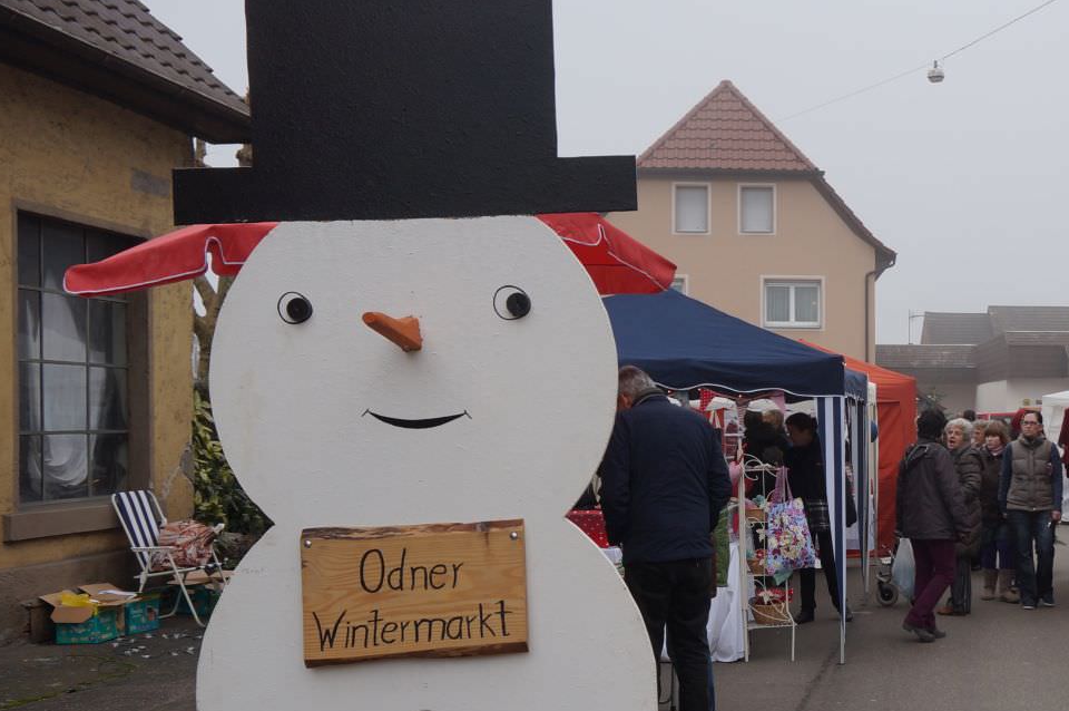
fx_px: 1483
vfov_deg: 26.8
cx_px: 882
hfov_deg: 37.9
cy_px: 464
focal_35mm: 50
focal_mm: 20
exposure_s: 1/200
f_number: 5.6
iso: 200
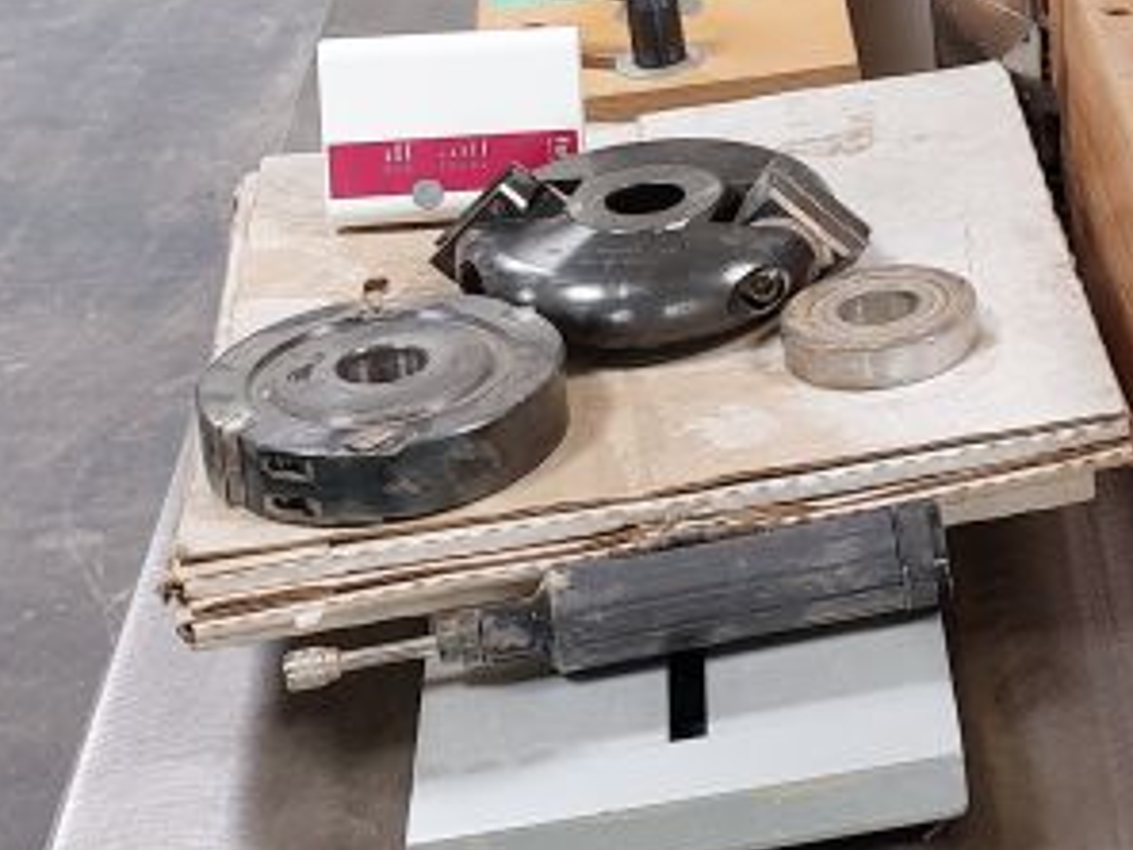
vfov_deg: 16.1
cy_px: 38
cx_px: 1322
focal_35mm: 90
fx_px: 2946
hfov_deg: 20.5
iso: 200
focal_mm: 5.23
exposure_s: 1/50
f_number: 1.8
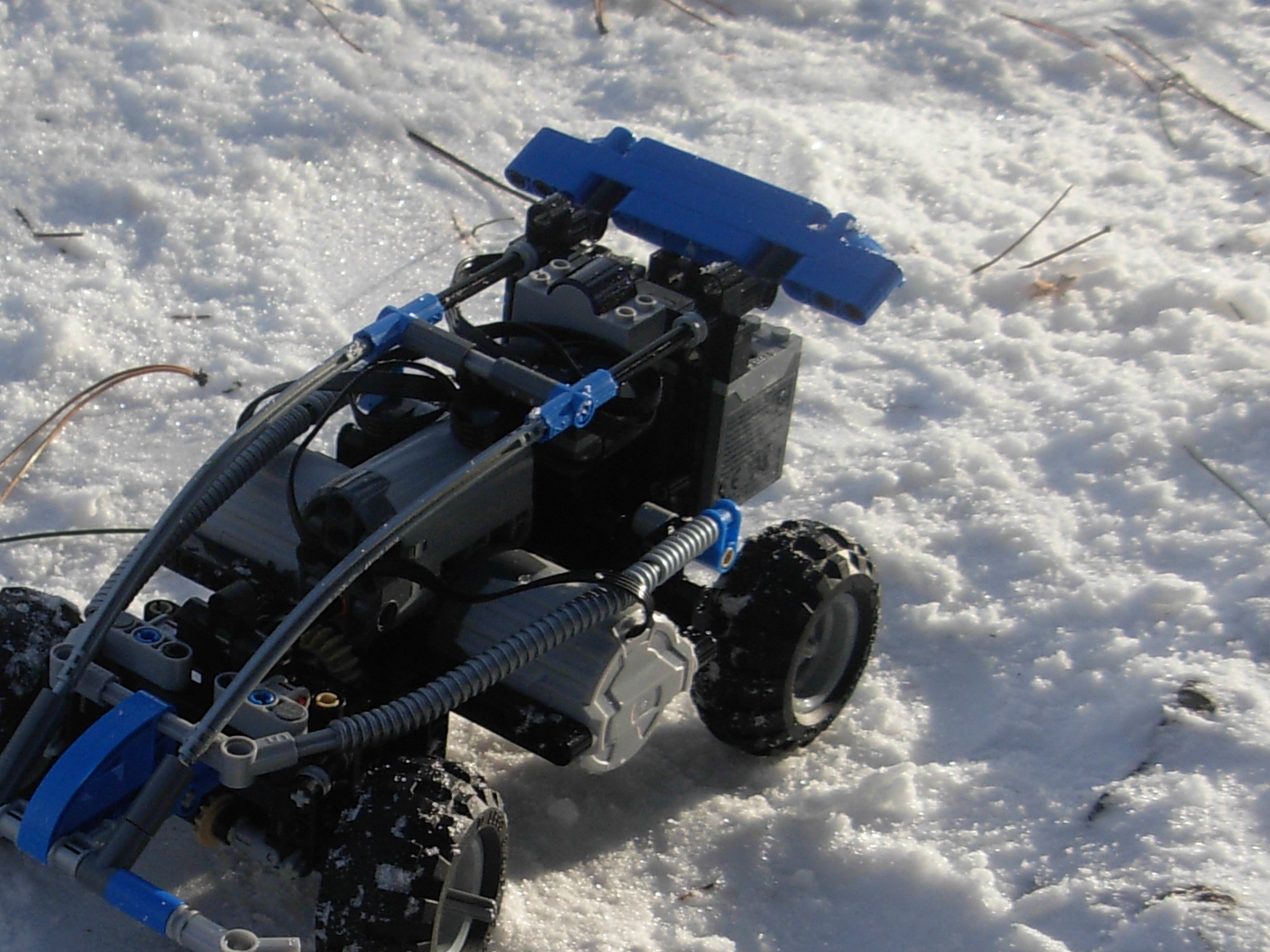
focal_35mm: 103
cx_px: 128
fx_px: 3779
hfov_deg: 18.8
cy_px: 692
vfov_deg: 14.3
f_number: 3.2
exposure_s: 1/995
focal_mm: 8.5
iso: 79
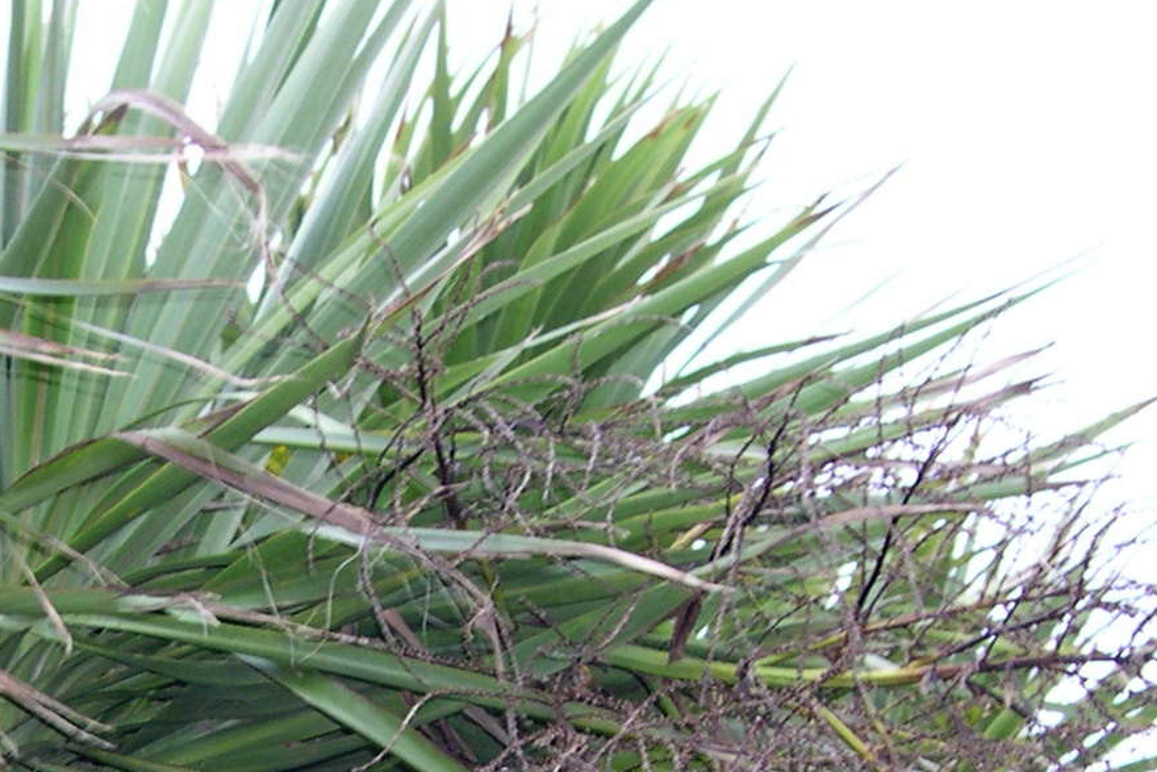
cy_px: 925
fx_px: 3278
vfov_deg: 13.1
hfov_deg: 19.5
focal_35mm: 102
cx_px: 47
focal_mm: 8
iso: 100
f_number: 2.8
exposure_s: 1/30
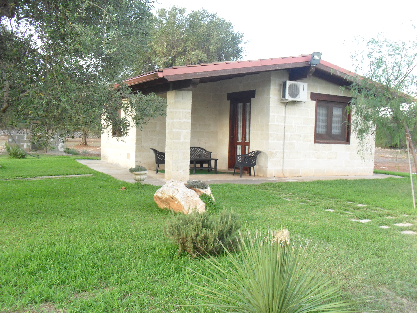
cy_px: 156
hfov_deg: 52.6
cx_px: 208
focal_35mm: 35
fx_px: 422
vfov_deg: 40.7
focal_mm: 6.3
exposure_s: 1/45
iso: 100
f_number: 3.2
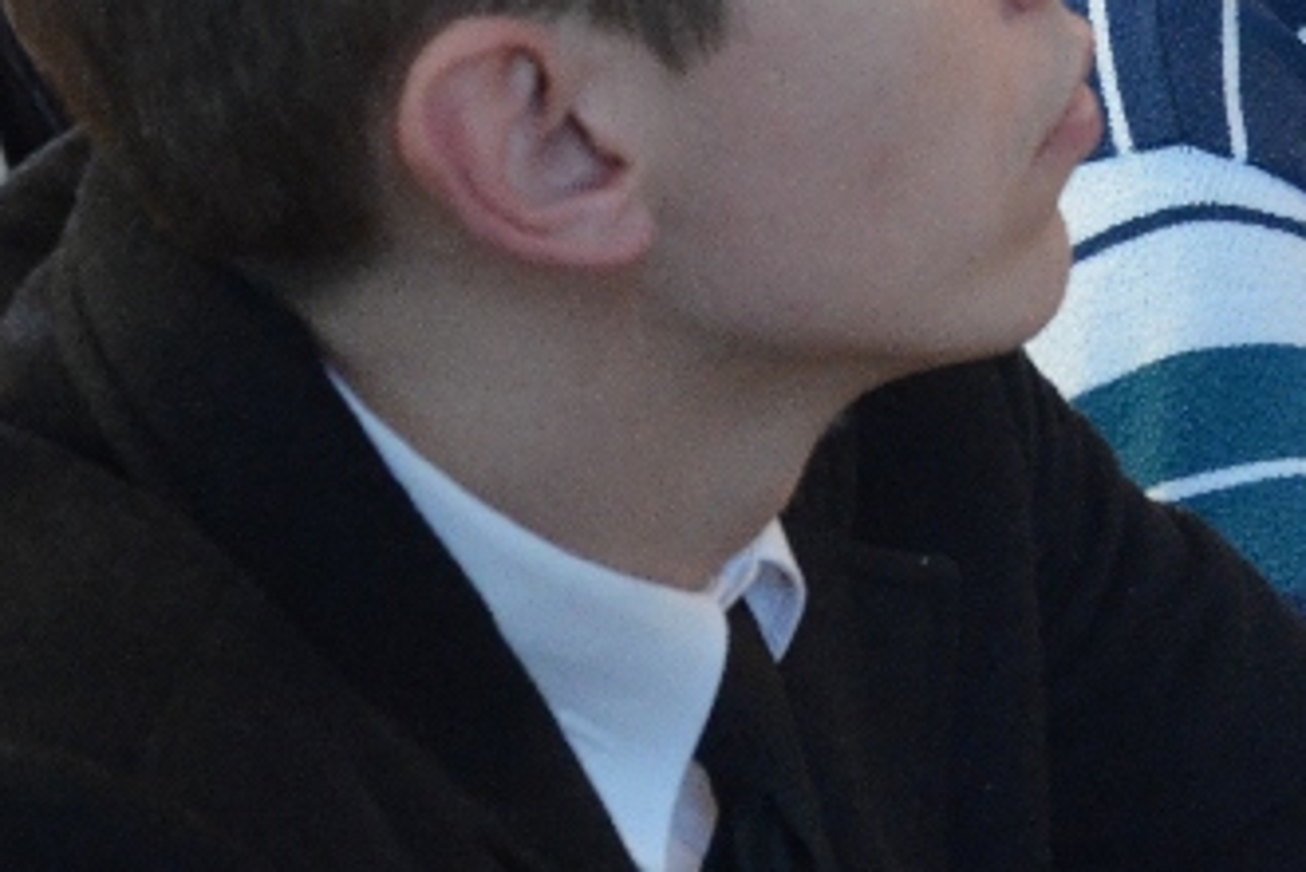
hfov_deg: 12.3
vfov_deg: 8.4
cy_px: 363
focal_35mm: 163
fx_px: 5916
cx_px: 1602
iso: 2000
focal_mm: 30
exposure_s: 1/30
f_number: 4.2
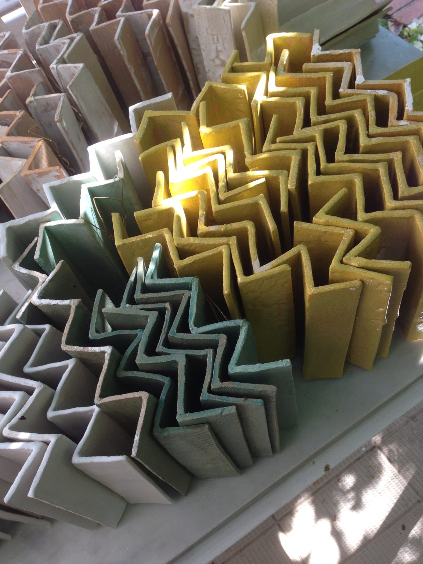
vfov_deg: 55.4
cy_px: 282
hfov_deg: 42.9
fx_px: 538
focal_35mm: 33
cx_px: 212
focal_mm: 4.12
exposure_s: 1/120
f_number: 2.4
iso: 64
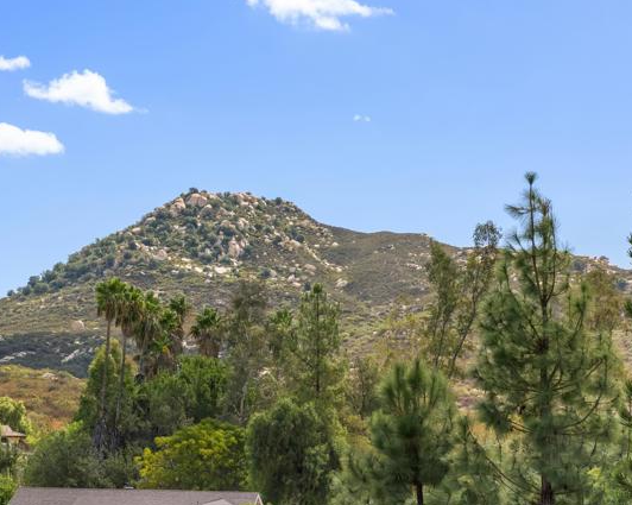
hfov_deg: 24.5
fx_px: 1458
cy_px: 252
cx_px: 315
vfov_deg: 19.6
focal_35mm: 78
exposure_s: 1/800
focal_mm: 69
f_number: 8
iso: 500
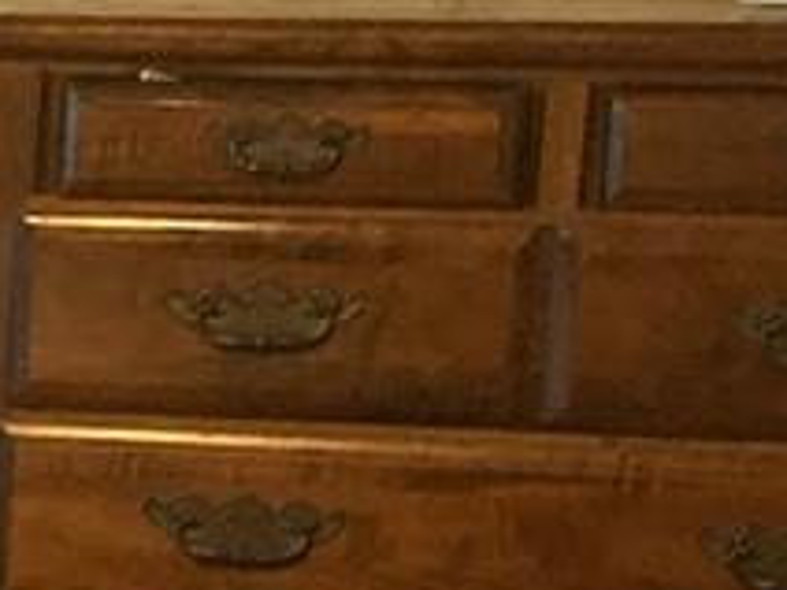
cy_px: 853
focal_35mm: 211
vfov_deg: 6.9
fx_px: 4797
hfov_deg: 8.1
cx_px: -1496
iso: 125
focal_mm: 3.99
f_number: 1.8
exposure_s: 1/60
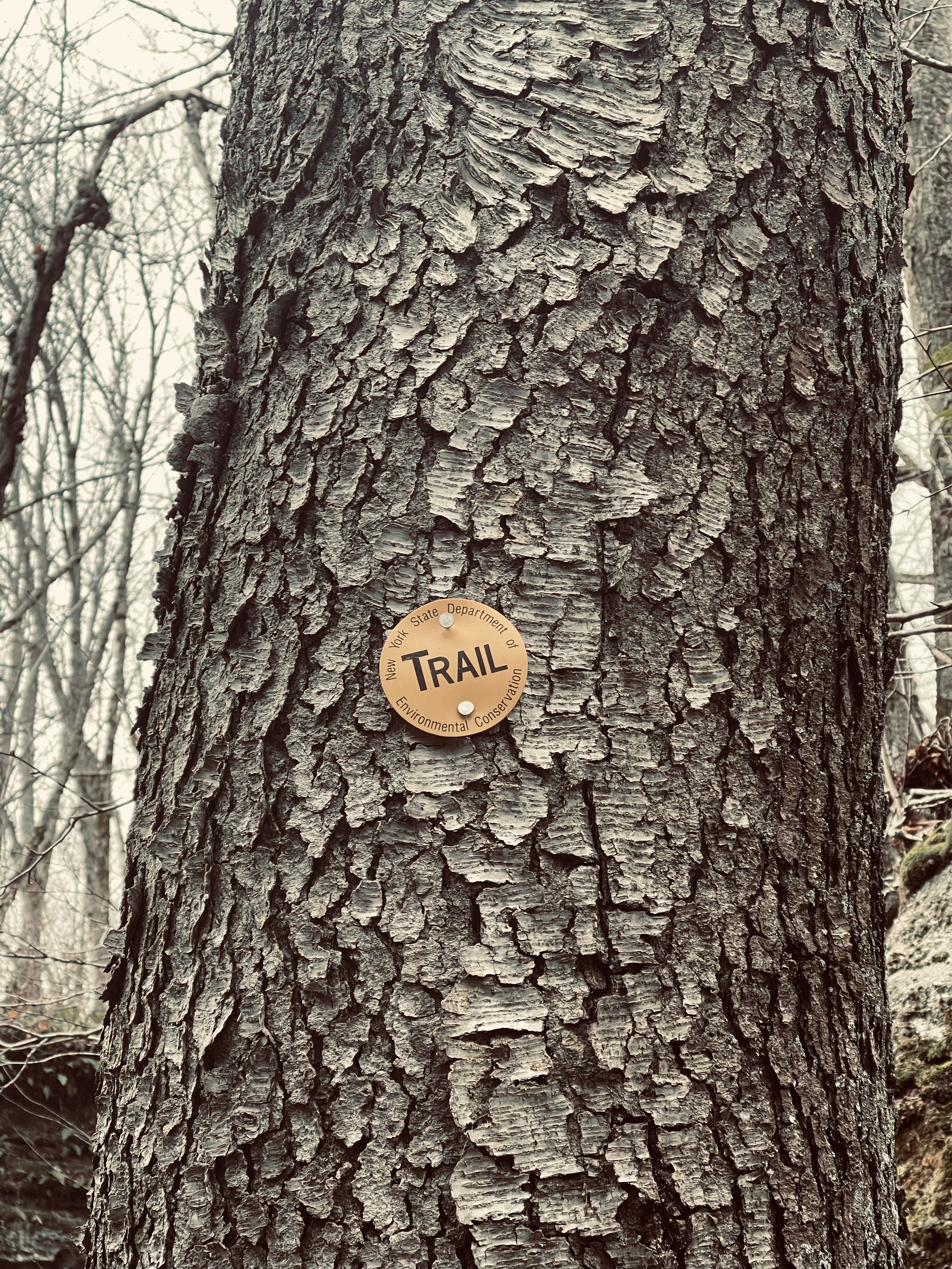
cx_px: 476
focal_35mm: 64
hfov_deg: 22.9
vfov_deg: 30.3
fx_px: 2347
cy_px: 634
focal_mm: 7.5
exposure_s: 1/99
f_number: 2.2
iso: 32
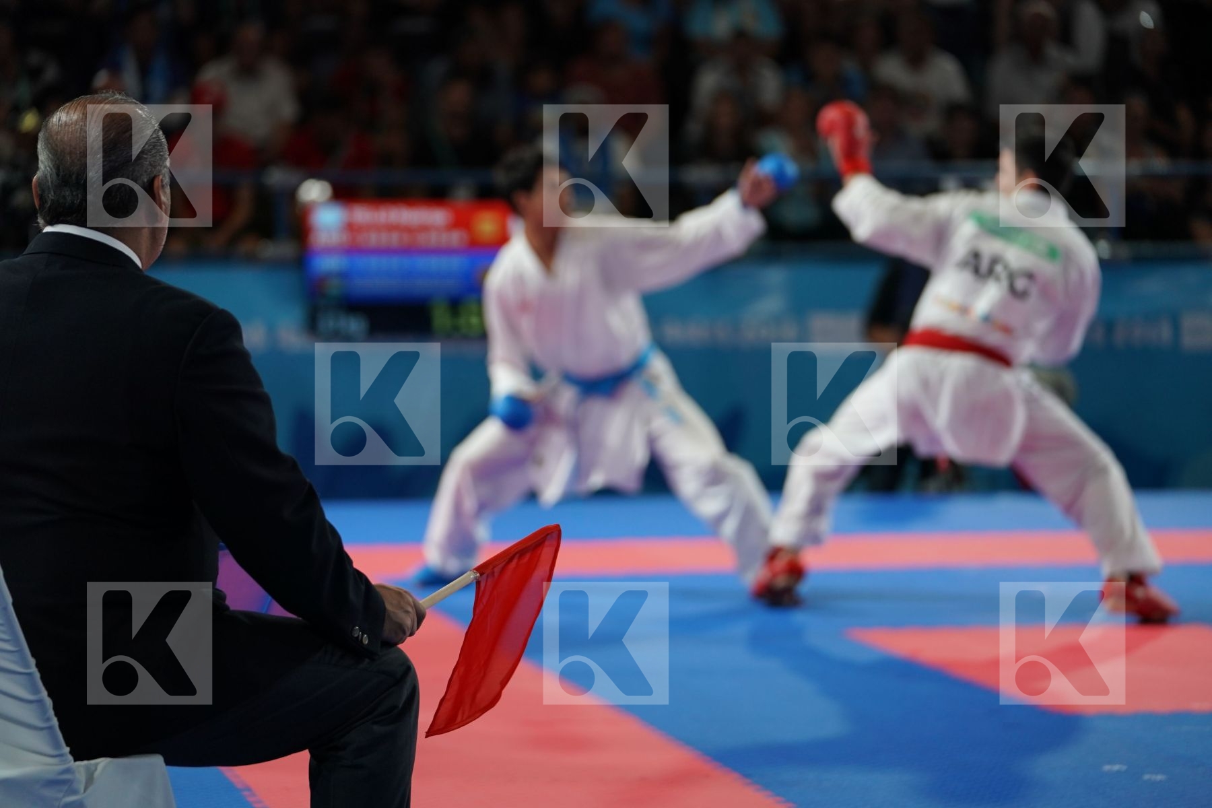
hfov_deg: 15.4
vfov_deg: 10.3
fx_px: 4477
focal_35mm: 133
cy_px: 404
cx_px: 606
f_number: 2.8
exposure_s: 1/1000
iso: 1000
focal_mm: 133
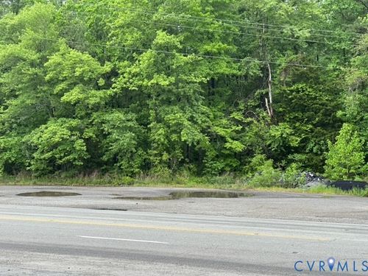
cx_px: 184
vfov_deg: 19.1
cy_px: 138
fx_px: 819
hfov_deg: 25.3
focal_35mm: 77
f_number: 2.8
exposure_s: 1/99
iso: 80
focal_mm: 9
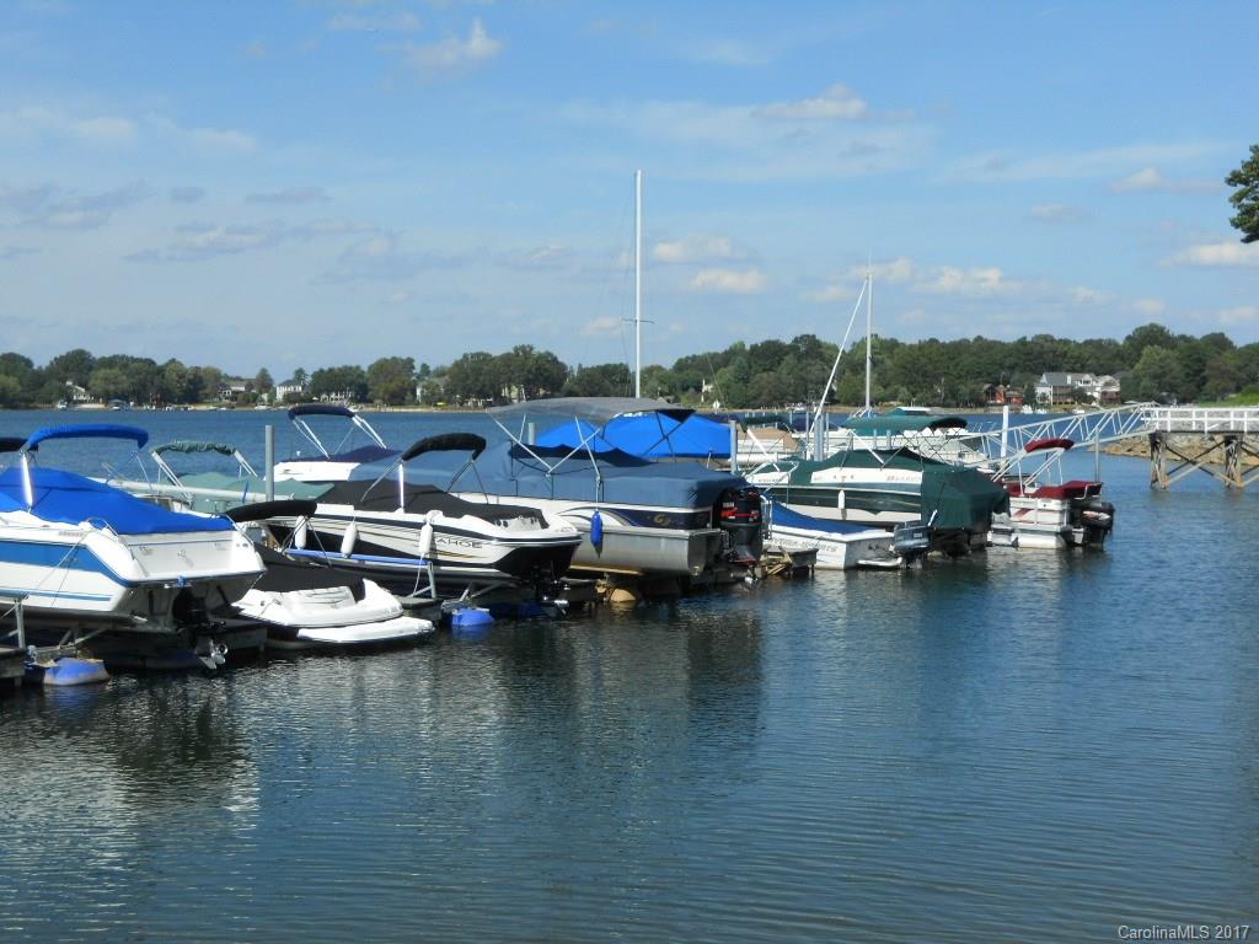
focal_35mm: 54
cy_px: 472
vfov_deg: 27.0
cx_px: 630
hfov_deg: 35.5
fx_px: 1964
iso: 80
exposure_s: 1/250
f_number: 7.4
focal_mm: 9.6
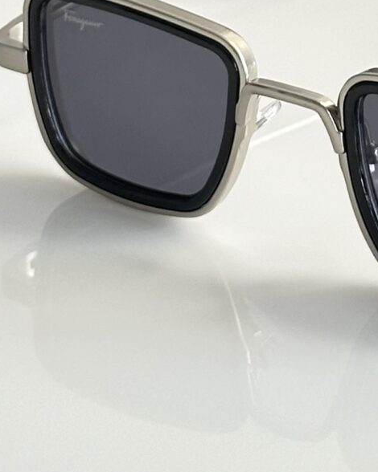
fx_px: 2854
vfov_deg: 9.3
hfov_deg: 7.6
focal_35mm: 204
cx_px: 331
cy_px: -132
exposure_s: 1/105
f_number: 1.78
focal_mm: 6.86
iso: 80
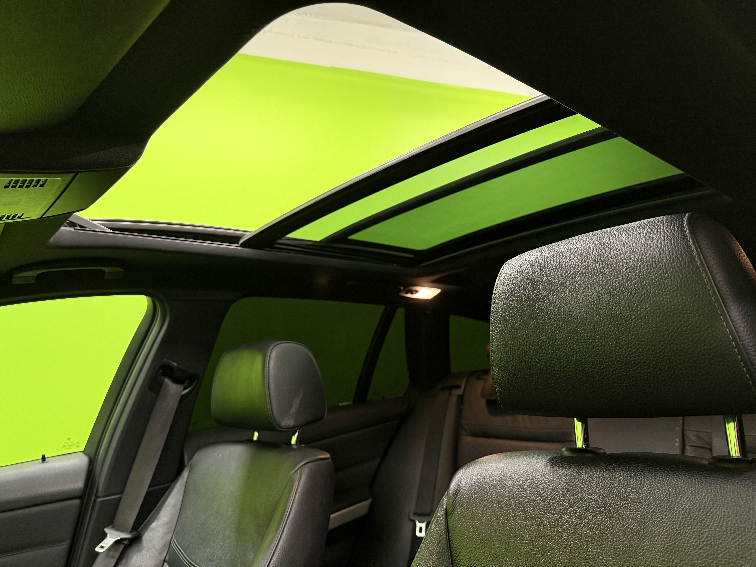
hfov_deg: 71.6
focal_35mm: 24
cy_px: 284
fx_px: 524
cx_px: 378
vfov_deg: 56.8
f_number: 1.78
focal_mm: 6.76
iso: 320
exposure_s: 1/50
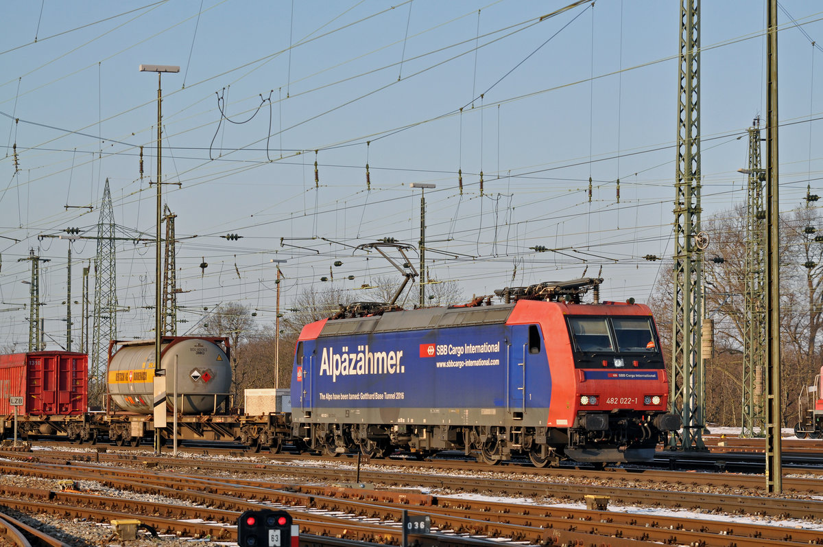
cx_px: 412
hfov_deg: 19.5
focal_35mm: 105
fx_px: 2397
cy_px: 274
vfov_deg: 13.0
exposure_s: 1/800
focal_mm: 70
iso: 250
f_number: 5
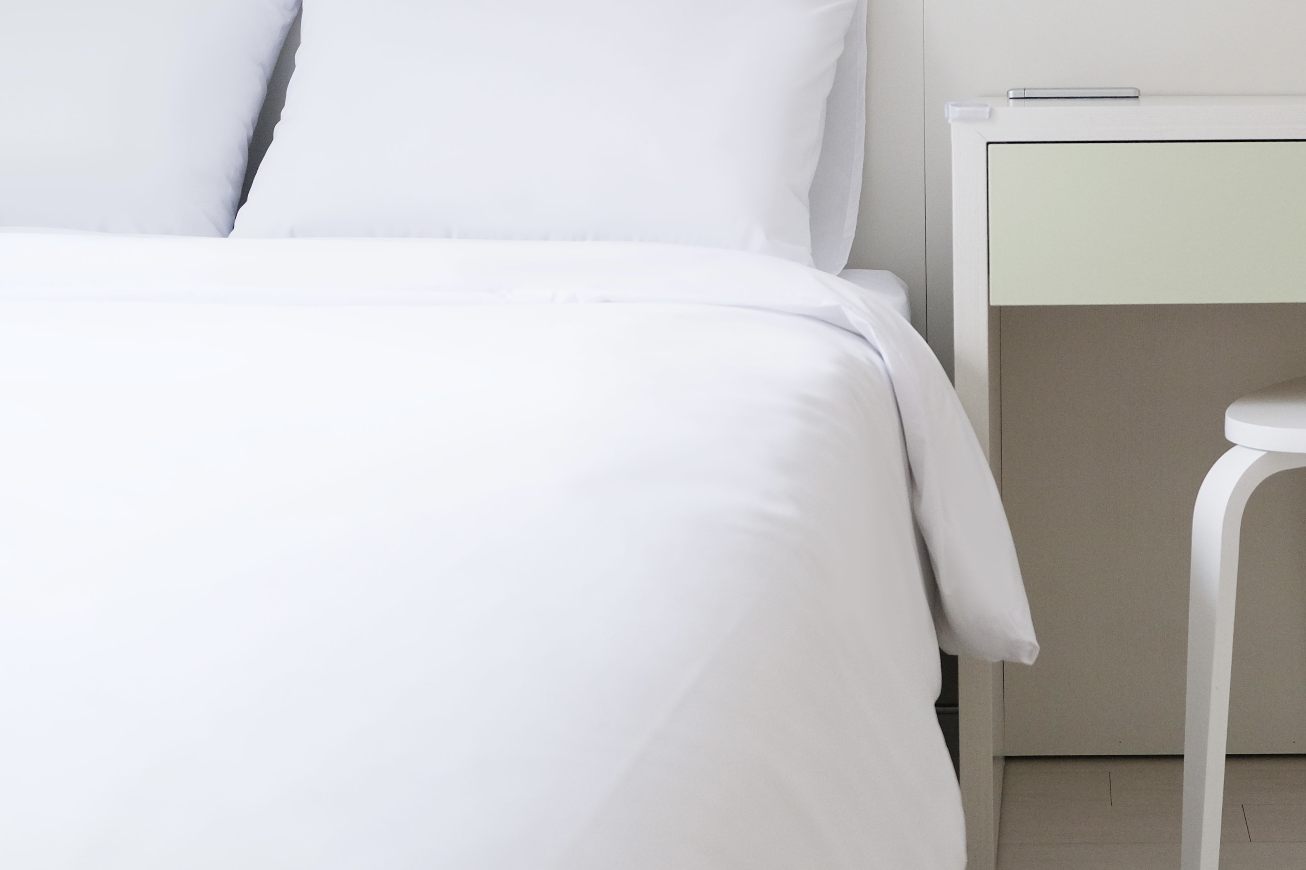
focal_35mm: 47
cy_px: 175
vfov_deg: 28.1
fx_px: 1705
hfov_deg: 40.0
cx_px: 1066
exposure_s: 1/100
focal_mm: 18
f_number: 2.8
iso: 640
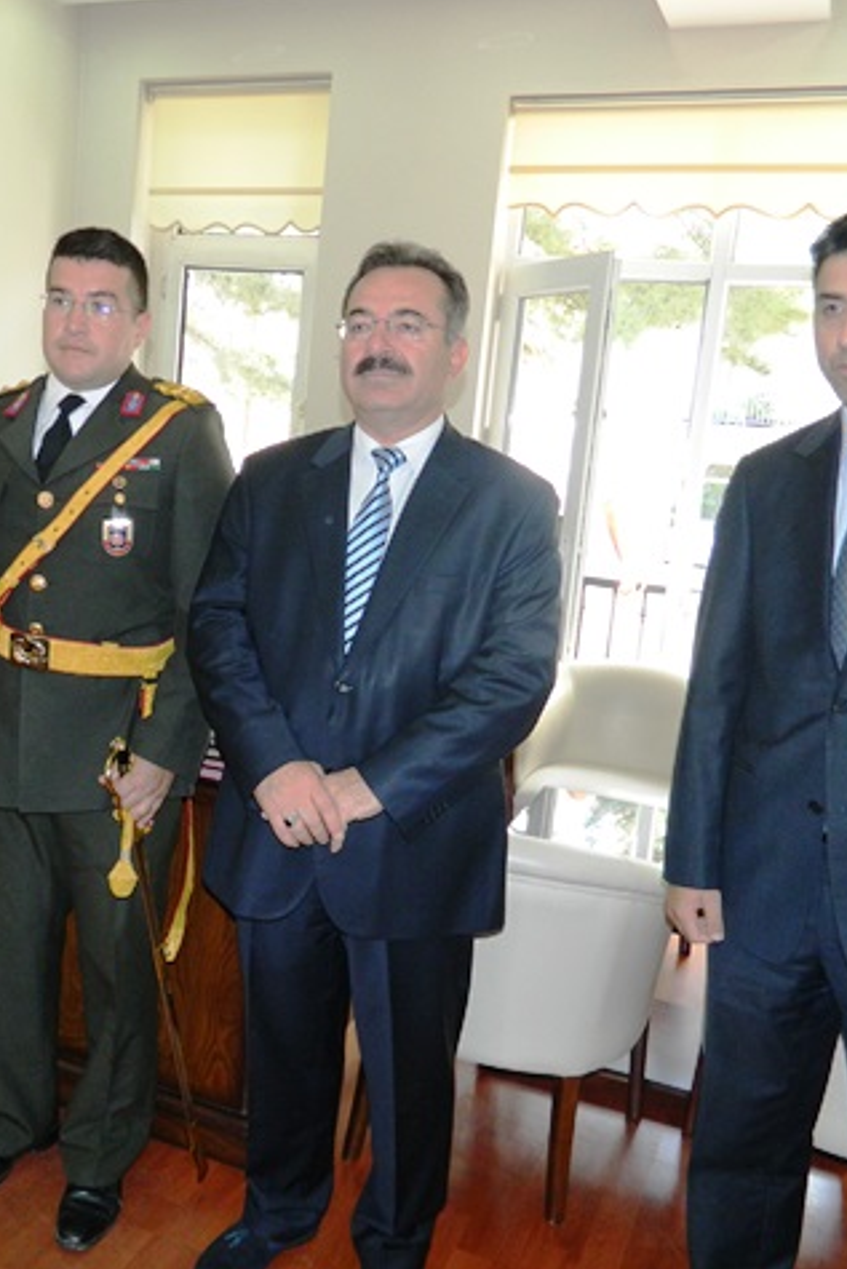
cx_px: 286
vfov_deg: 54.4
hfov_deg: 37.5
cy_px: 630
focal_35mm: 35
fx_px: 1234
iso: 200
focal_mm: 4.5
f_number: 3.1
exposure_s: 1/30
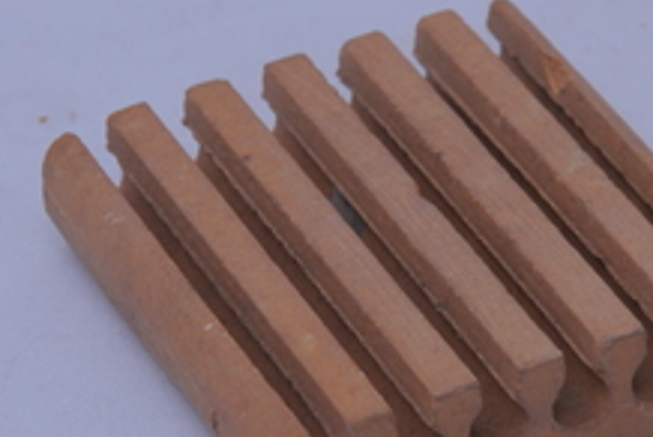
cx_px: 404
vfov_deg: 3.8
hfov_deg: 5.7
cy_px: 311
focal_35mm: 360
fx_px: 6541
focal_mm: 105
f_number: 14
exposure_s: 1/160
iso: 200
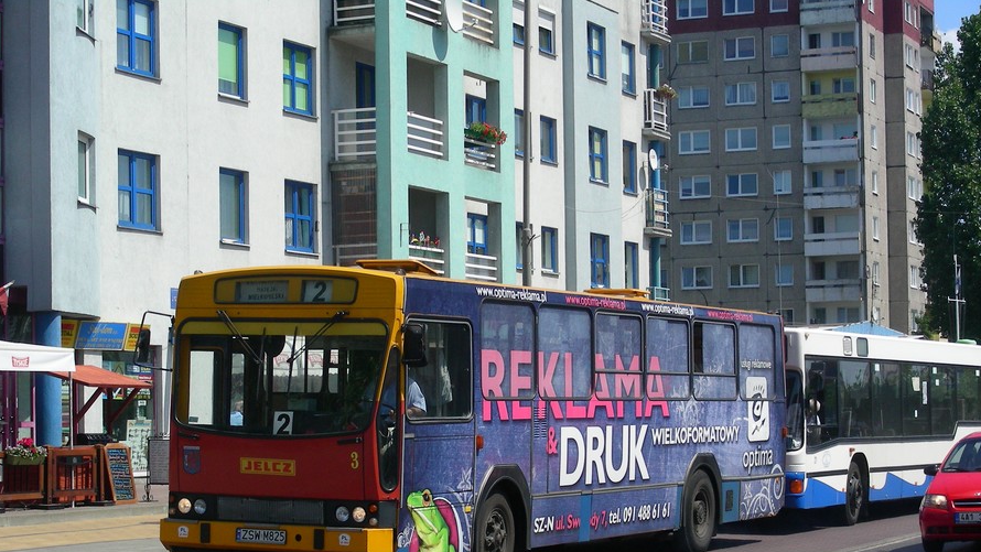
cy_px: 370
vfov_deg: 13.9
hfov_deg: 24.5
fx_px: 2263
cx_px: 490
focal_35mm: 87
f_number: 4
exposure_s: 1/860
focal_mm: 13.2
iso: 50
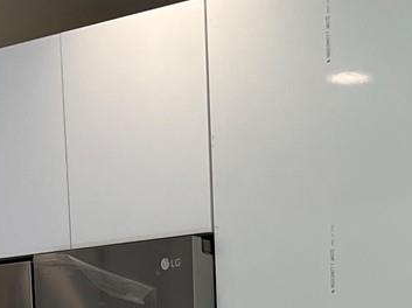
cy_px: 681
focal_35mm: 118
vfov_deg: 11.0
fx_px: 1403
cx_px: 378
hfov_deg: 16.5
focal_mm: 5.1
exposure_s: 1/120
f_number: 1.6
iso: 64
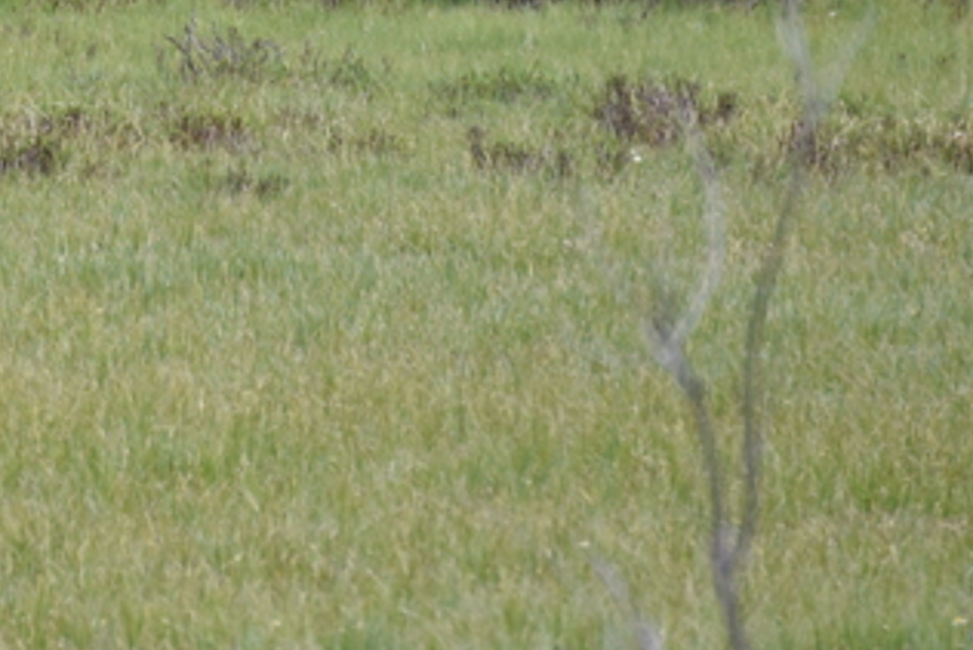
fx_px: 32852
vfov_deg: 1.1
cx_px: -86
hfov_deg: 1.7
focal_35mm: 1215
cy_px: -154
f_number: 5.6
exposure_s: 1/640
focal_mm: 300
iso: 320
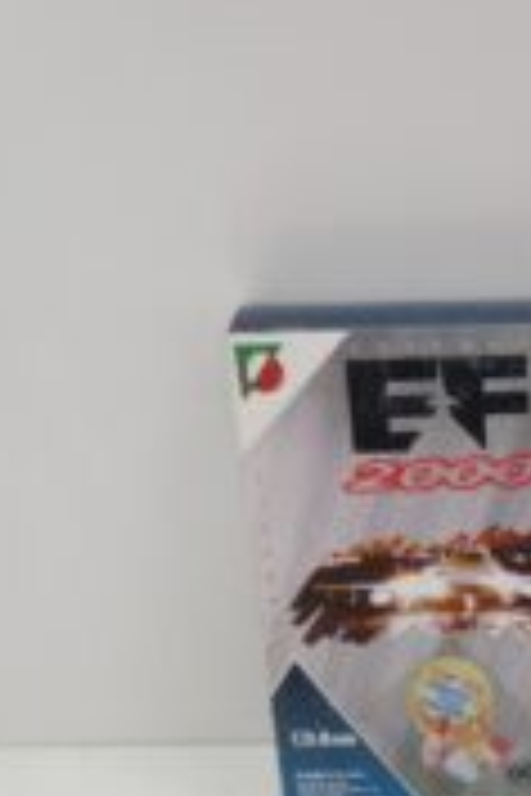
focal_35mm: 80
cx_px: 648
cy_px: 888
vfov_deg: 23.6
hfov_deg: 16.3
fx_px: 1776
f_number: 4.5
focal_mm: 21
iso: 640
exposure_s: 1/60
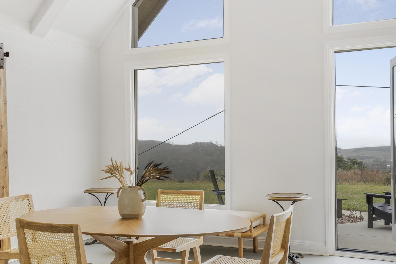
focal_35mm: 40
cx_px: 199
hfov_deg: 48.5
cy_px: 145
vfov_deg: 33.4
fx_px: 440
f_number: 8
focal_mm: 21
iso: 320
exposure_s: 1/80
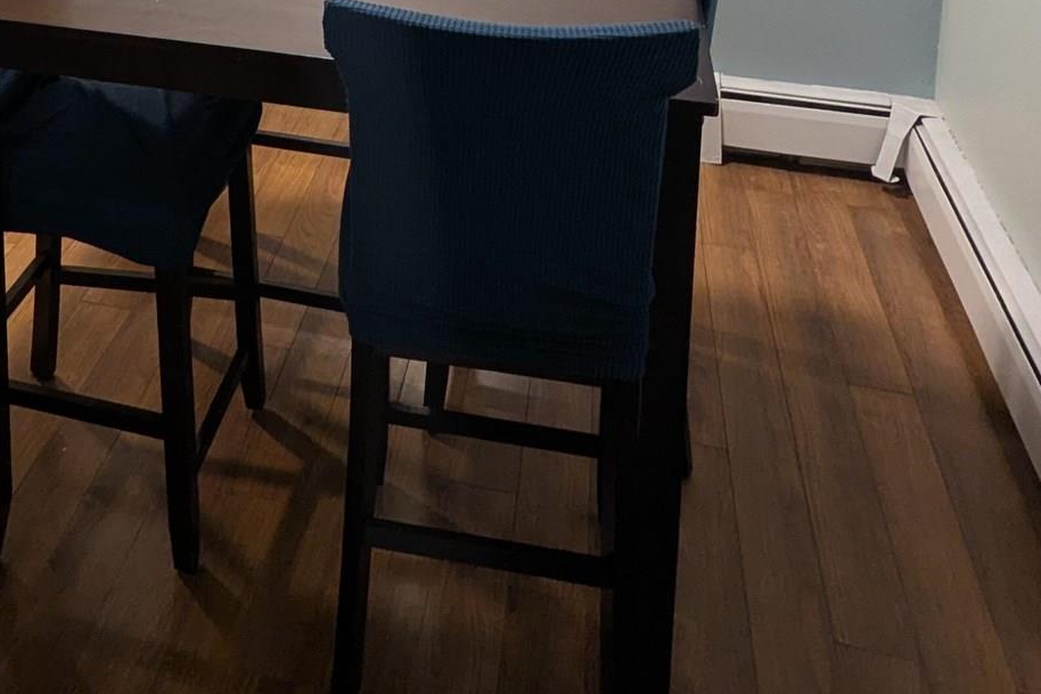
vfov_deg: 26.2
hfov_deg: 44.5
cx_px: 233
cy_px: -253
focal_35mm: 42
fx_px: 1214
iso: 140
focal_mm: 2.35
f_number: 2.2
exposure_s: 1/24
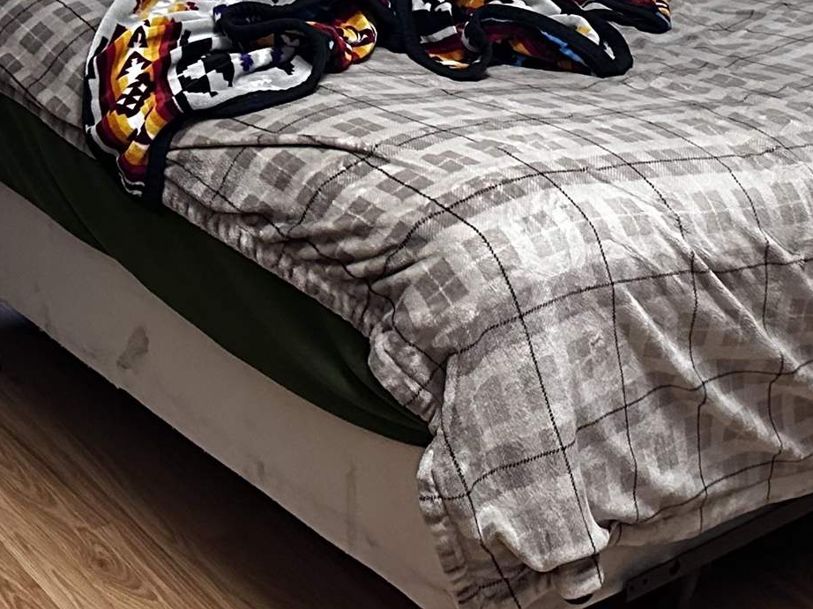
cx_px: 200
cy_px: -307
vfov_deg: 16.7
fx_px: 1878
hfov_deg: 24.2
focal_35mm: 80
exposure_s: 1/40
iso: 800
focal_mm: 6.86
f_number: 1.78
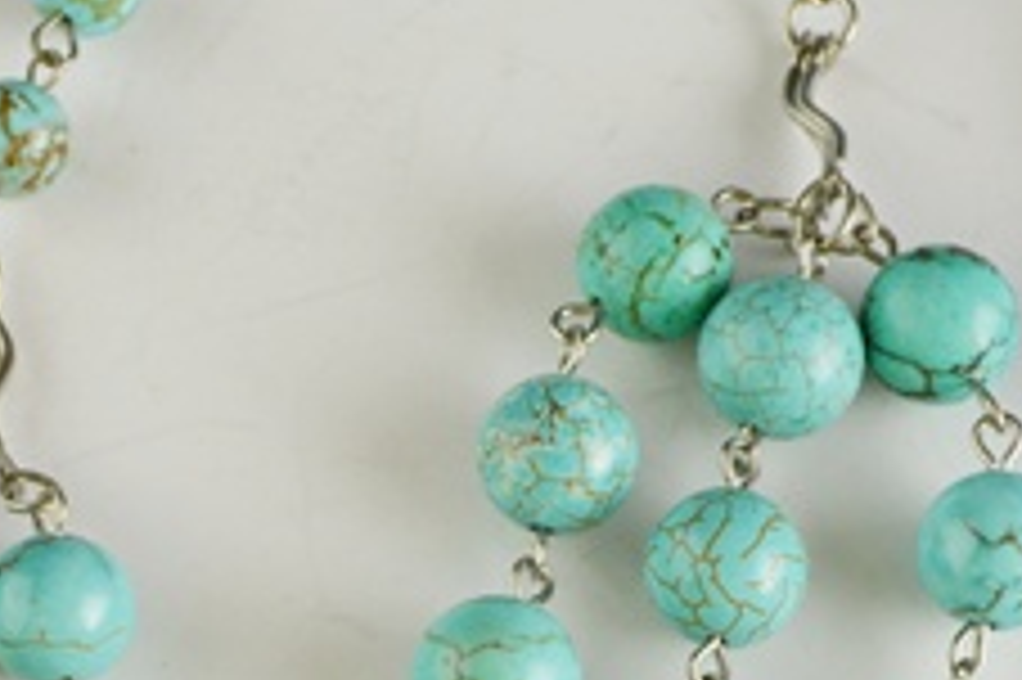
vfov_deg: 12.5
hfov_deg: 19.1
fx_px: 3035
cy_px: 788
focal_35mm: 107
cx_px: 495
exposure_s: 1/200
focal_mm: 18
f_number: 7.1
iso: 200
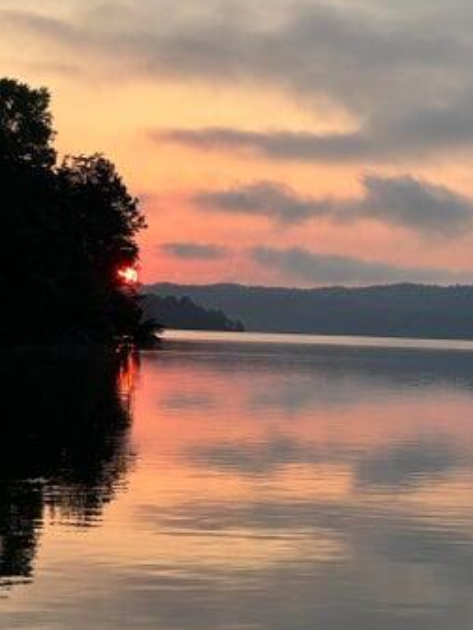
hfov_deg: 13.5
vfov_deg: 17.9
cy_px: 343
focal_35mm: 110
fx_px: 2004
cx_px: 246
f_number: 2.8
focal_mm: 9
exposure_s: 1/143
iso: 32
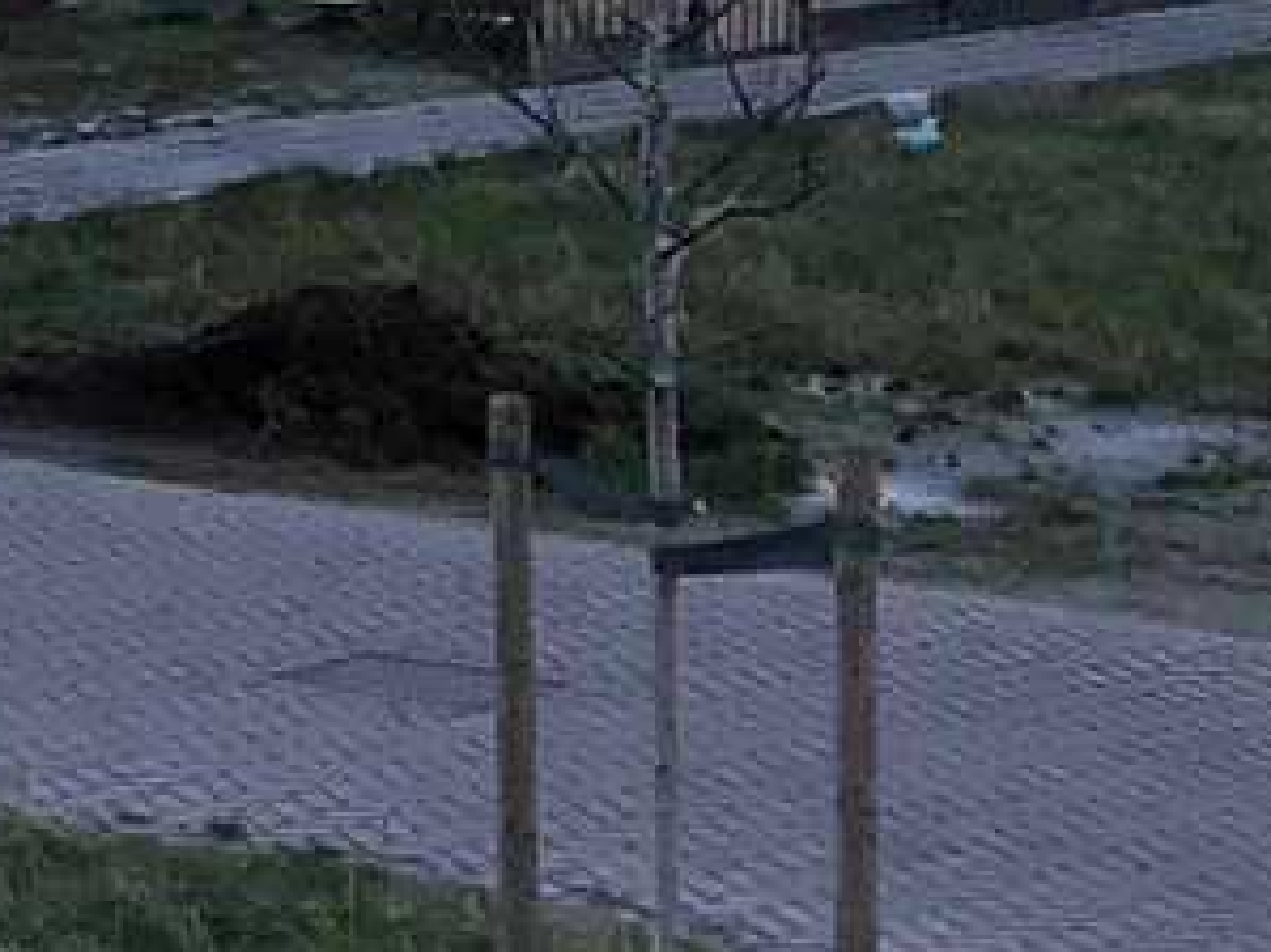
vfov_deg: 7.6
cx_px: -2372
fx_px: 7047
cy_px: -595
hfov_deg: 8.7
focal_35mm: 192
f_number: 1.8
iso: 20
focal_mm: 4
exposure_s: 1/182
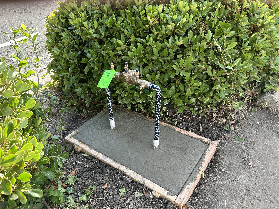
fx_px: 210
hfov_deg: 67.3
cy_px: 104
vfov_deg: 53.1
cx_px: 140
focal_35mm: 26
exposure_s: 1/230
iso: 40
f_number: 1.5
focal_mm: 5.7
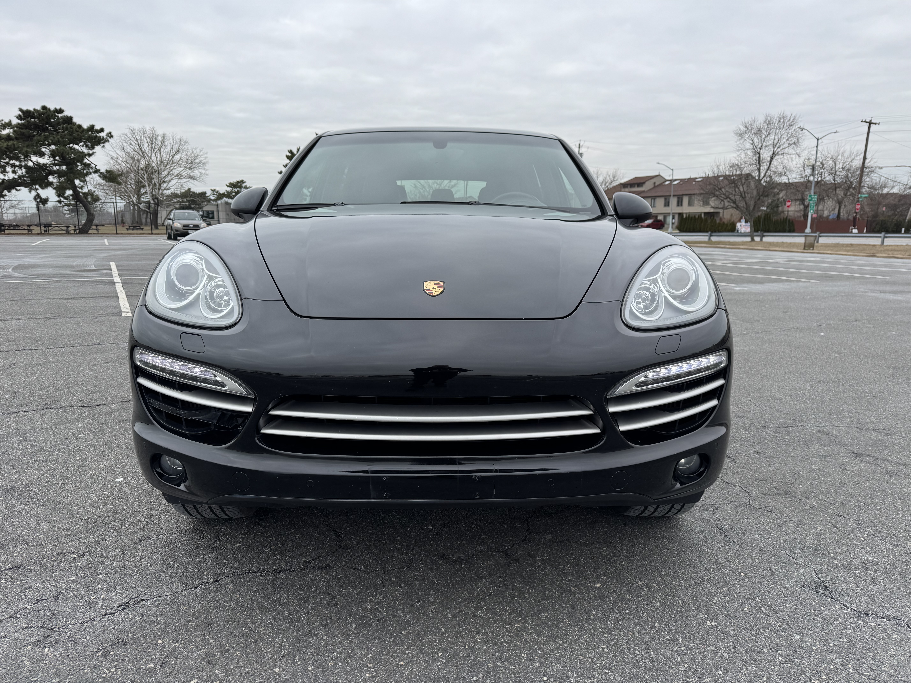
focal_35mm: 24
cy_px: 342
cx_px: 456
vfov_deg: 56.8
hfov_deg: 71.6
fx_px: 632
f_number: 1.78
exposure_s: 1/1637
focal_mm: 6.76
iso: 80
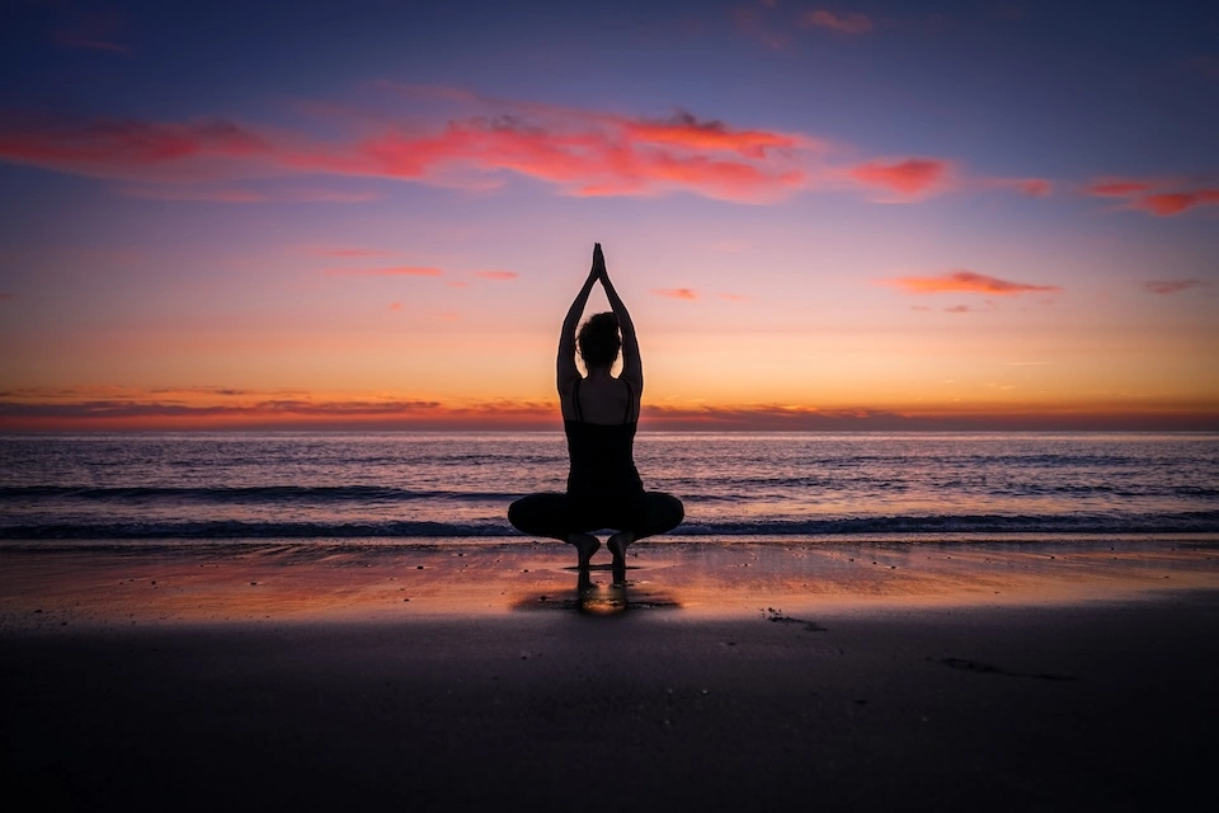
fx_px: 948
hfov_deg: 65.5
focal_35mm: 28
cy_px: 406
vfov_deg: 46.4
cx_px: 610
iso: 200
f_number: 4
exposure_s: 1/160
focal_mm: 28
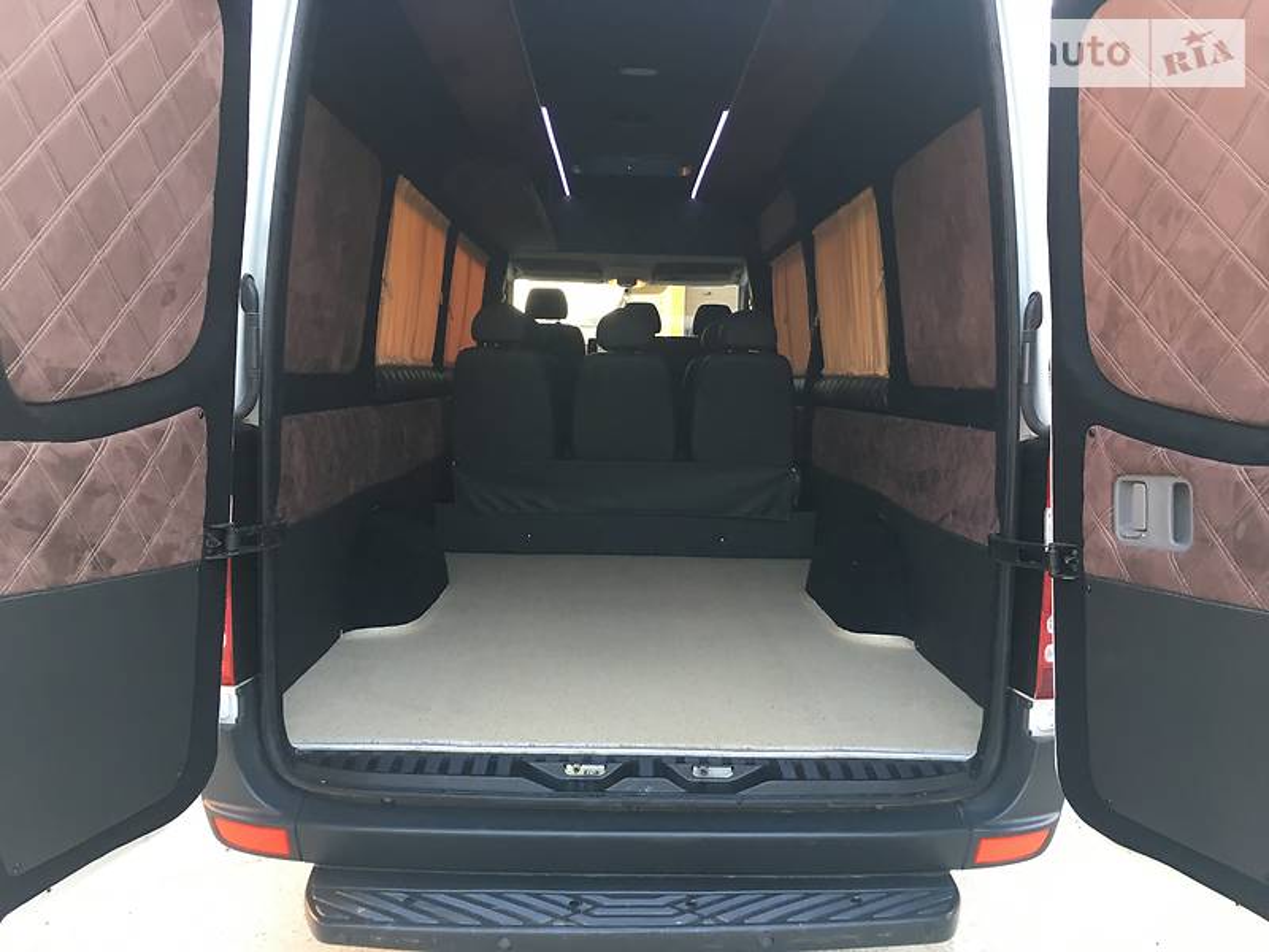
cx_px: 634
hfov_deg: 61.7
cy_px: 476
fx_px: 1063
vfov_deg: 48.2
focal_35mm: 29
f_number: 2.2
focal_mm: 4.2
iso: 40
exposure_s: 1/33
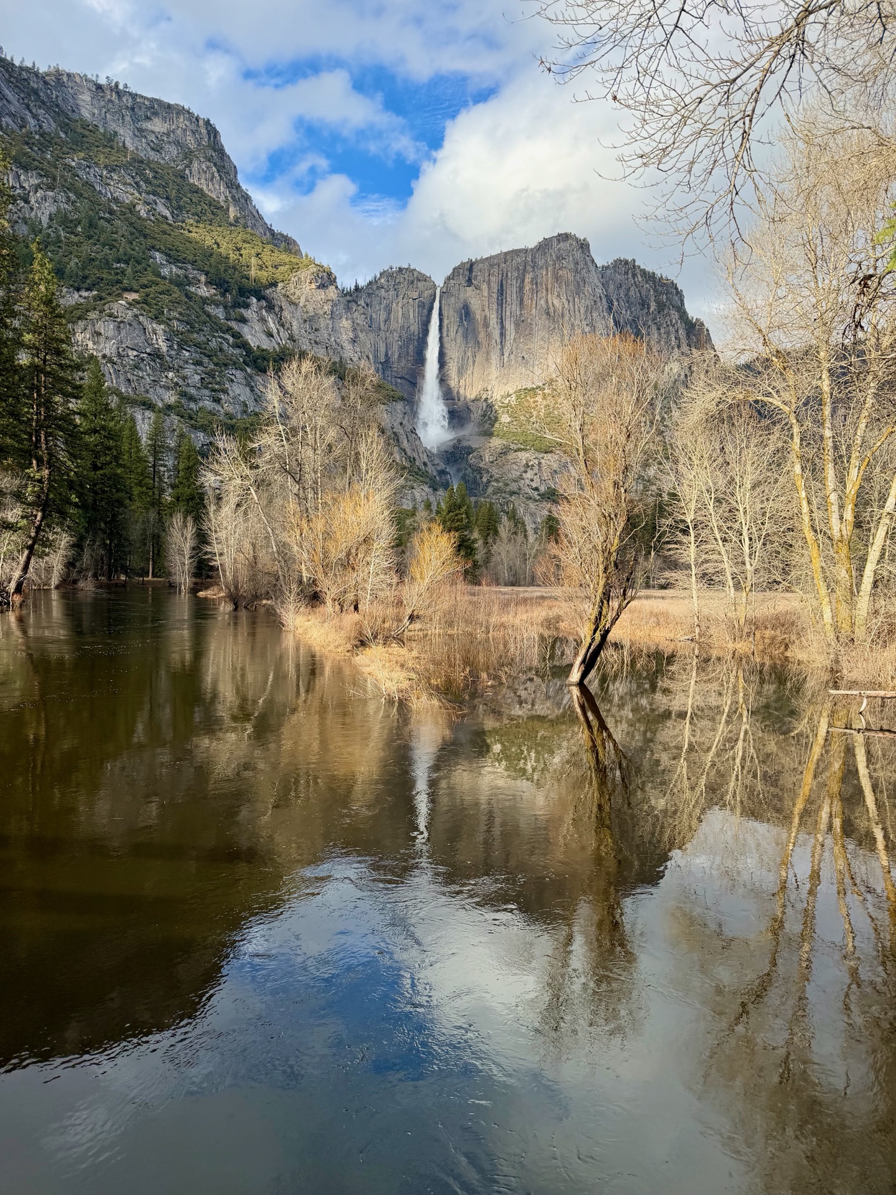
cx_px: 448
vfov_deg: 71.6
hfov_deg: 56.8
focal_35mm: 24
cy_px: 598
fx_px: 828
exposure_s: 1/1689
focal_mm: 6.76
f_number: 1.78
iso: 100
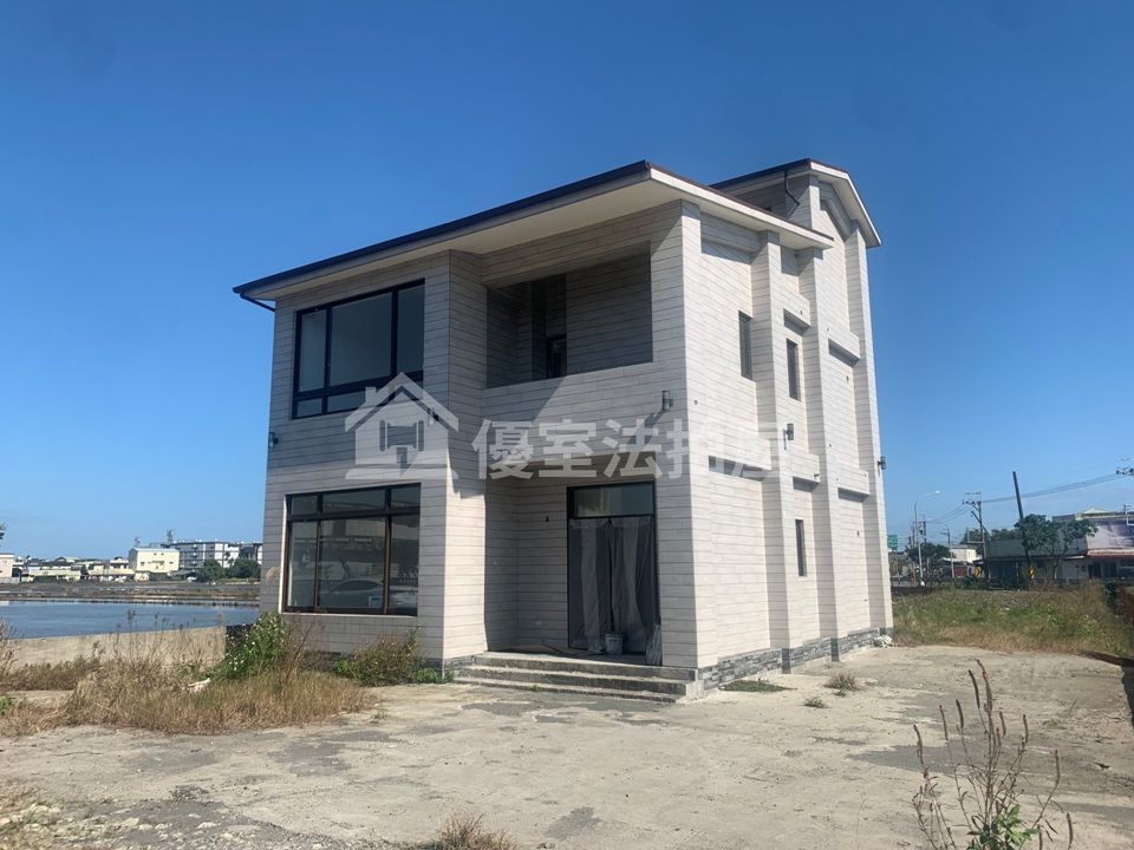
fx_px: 852
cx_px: 567
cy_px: 425
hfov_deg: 67.3
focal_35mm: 26
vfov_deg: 53.1
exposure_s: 1/3086
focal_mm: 4.25
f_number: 1.8
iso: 25
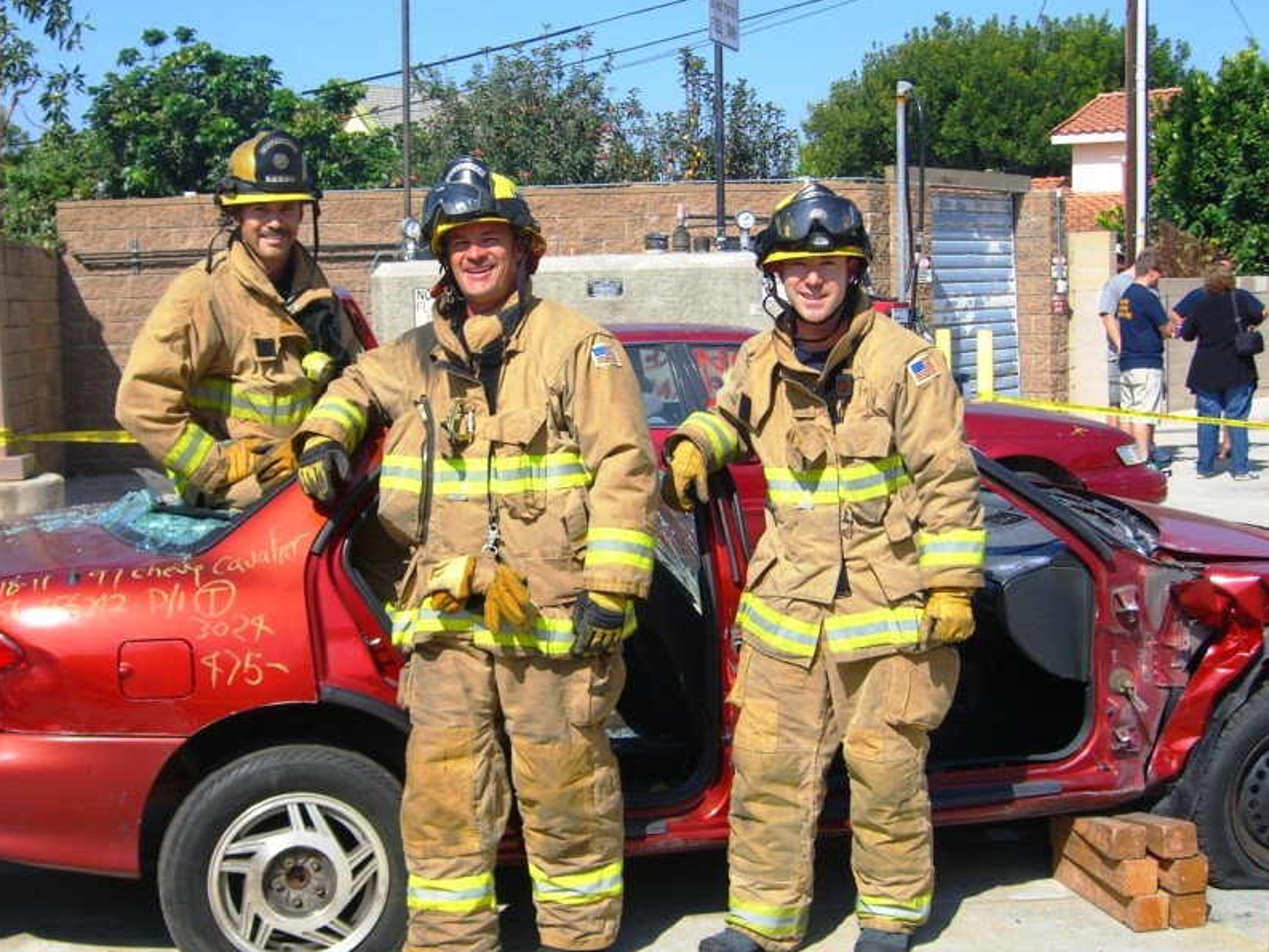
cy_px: 468
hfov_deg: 38.7
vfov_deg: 29.7
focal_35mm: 49
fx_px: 1797
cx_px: 507
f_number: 8
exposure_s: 1/160
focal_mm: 7.9
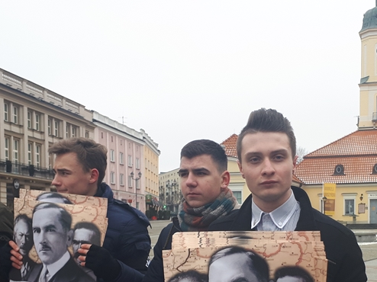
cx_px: 253
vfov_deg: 25.3
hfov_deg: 34.0
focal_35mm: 56
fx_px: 610
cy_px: 253
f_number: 1.9
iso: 40
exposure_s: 1/145
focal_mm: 3.6
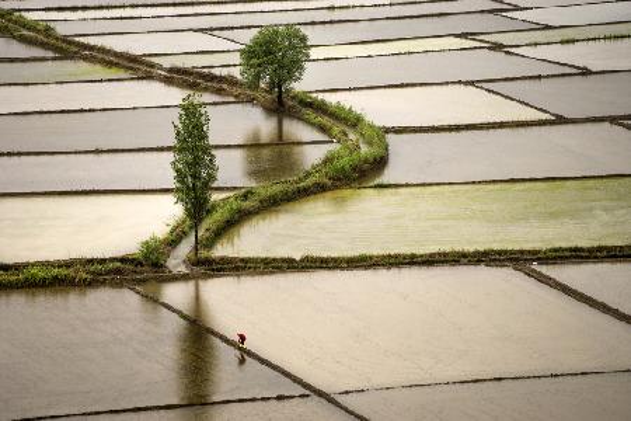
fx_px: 3505
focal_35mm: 200
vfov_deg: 6.9
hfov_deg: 10.3
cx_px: 316
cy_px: 210
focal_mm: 200
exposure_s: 1/640
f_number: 4.5
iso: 160
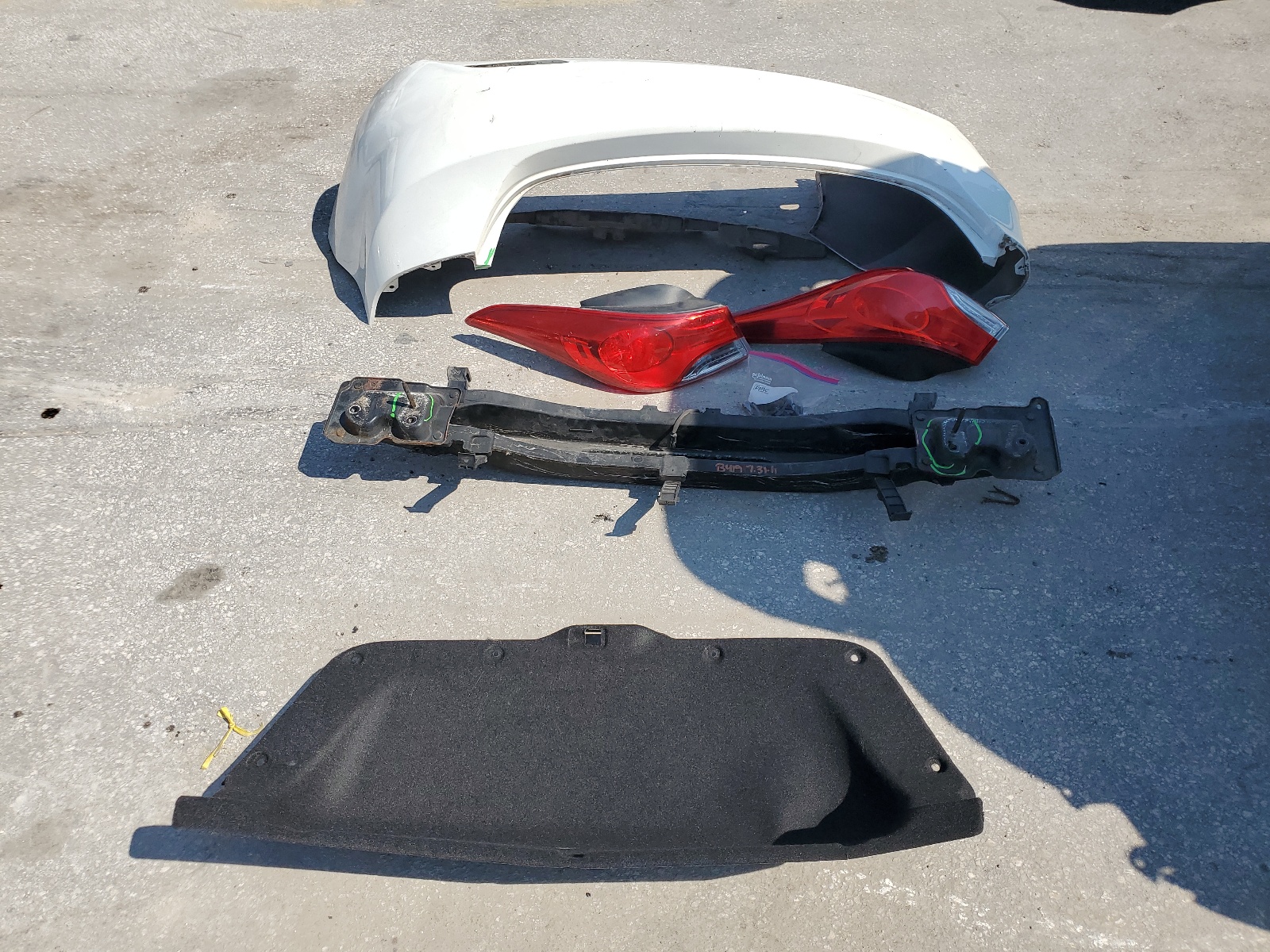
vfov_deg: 53.1
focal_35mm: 26
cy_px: 476
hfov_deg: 67.3
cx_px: 635
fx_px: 954
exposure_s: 1/3333
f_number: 1.5
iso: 50
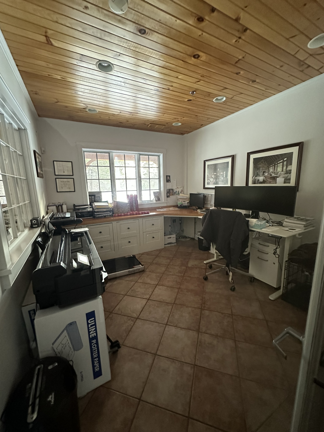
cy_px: 216
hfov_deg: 85.7
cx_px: 162
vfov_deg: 102.1
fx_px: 175
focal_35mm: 14
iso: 640
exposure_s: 1/60
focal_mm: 2.22
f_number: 2.2
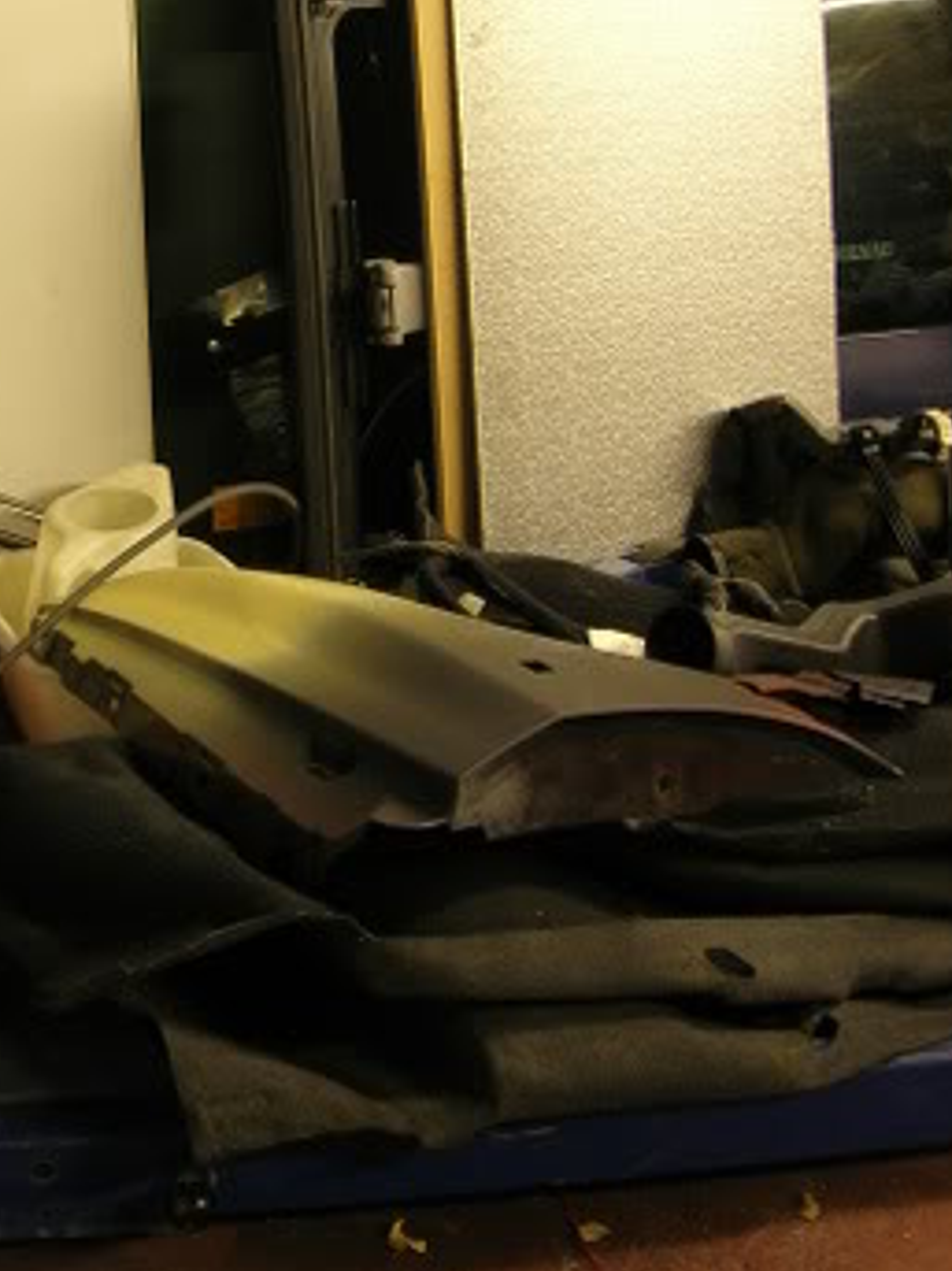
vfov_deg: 27.0
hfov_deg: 20.3
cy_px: 289
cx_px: 89
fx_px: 2605
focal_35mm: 71
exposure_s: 1/3.8
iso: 68
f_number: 2.8
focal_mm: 7.8
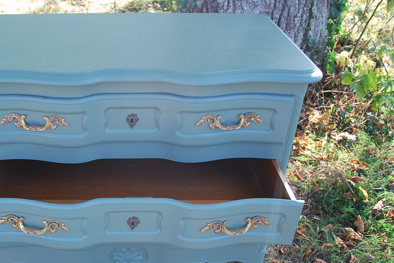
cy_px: 181
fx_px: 438
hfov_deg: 47.1
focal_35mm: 40
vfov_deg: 33.0
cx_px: 111
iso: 200
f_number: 4
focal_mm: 18
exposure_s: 1/60
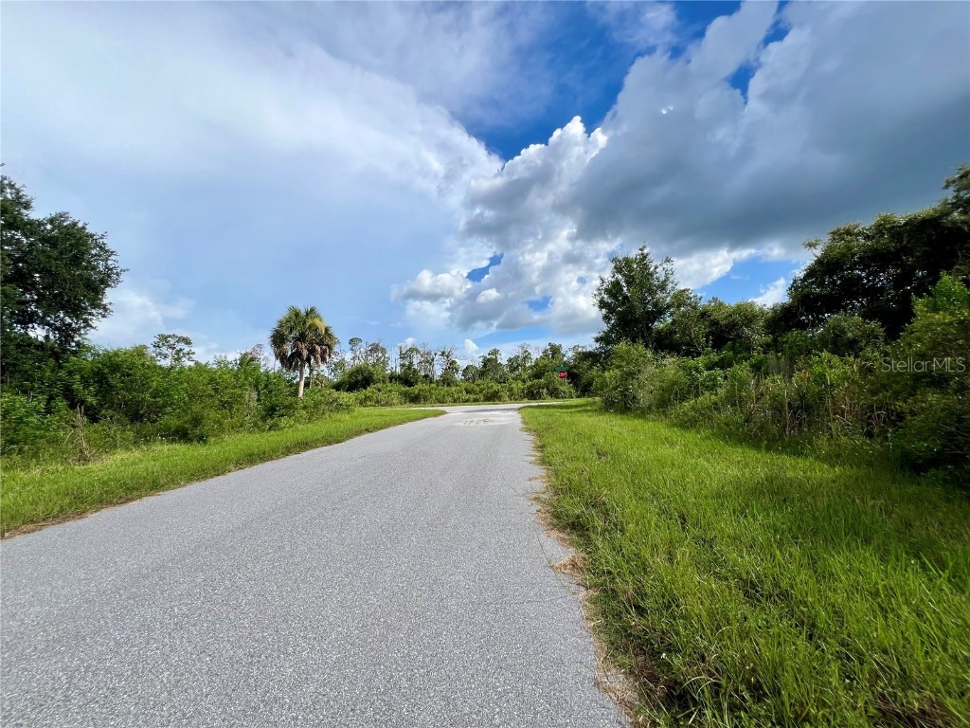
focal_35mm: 13
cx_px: 485
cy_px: 364
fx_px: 364
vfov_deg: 89.9
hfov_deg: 106.2
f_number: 1.8
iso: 32
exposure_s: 1/2481
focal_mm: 1.57
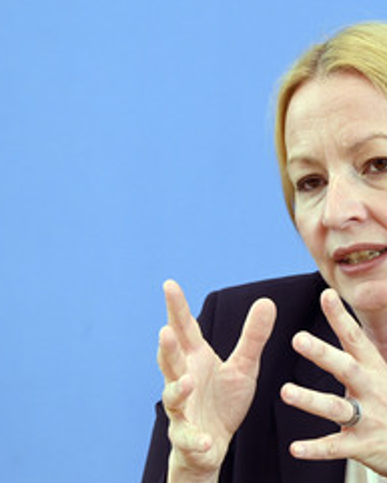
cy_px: 243
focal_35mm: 214
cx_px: 376
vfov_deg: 9.0
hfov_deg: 7.2
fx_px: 3062
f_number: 6.3
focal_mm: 122
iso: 3200
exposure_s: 1/800
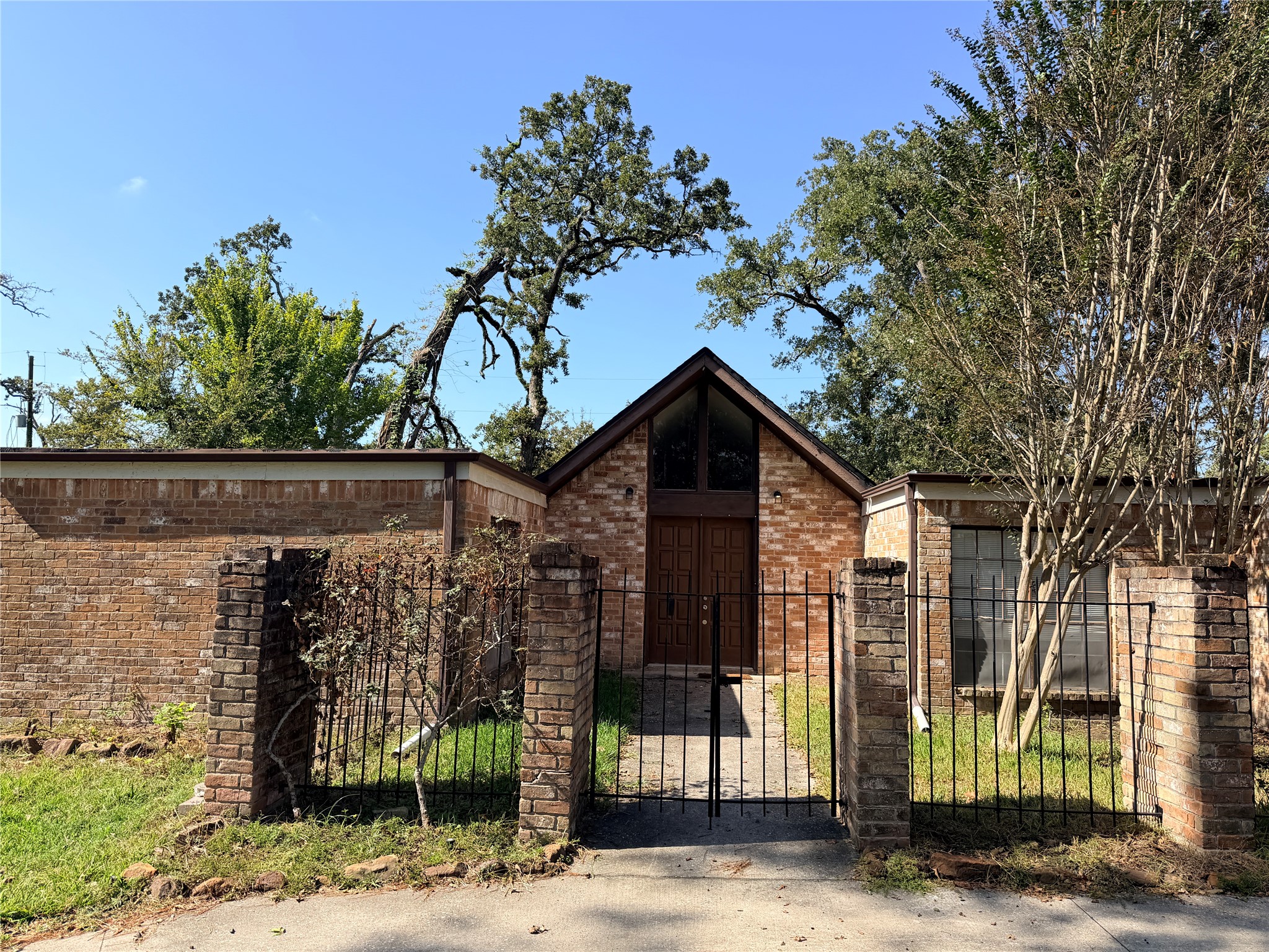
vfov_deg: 56.8
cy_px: 476
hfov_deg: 71.6
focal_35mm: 24
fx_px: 880
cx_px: 634
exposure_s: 1/2703
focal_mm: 6.76
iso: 80
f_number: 1.78
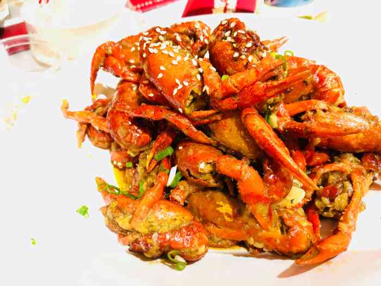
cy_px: 143
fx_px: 308
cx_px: 190
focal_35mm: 28
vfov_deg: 49.7
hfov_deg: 63.4
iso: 50
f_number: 1.8
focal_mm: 3.99
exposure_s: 1/17
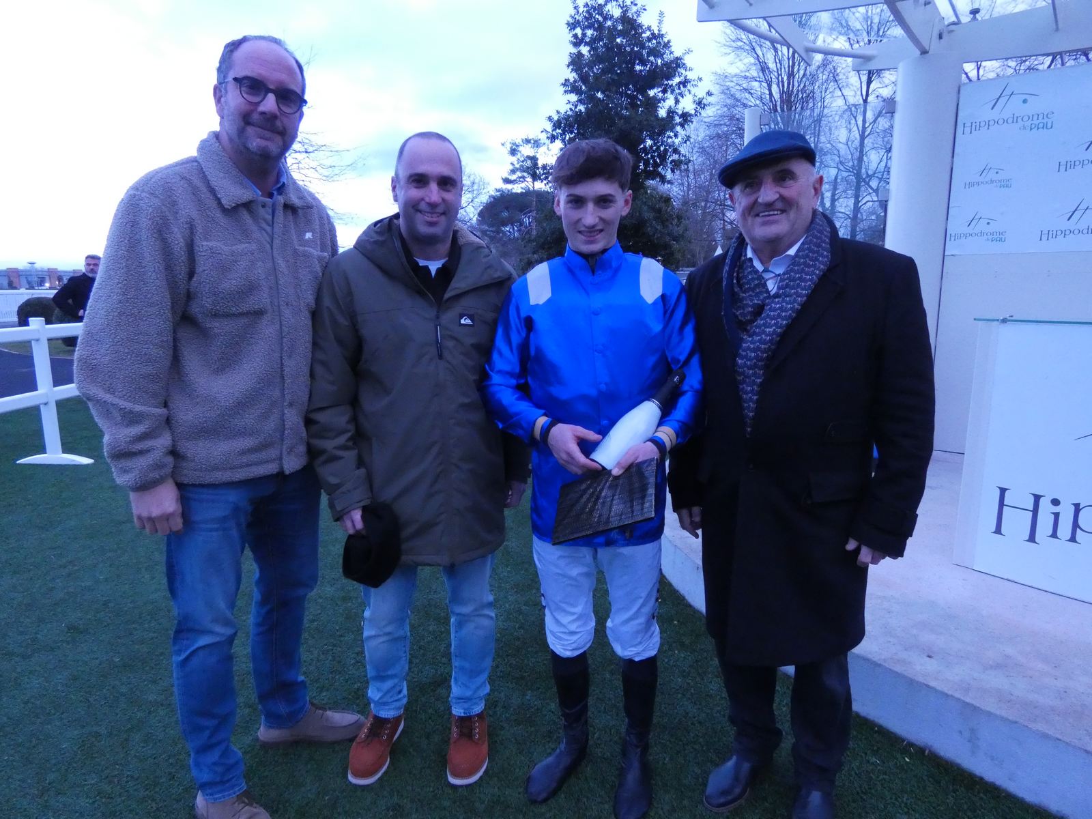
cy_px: 410
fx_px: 631
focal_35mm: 20
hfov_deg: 81.7
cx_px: 546
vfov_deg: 66.0
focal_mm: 3.6
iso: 800
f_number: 2.8
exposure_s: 1/250
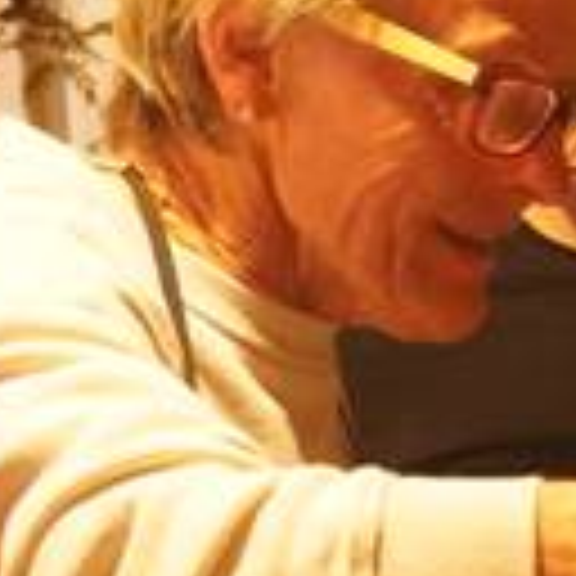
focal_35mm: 110
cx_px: 1012
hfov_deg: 14.2
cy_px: 414
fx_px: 2063
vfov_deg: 15.8
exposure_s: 1/50
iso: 6400
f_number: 5.6
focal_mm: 23
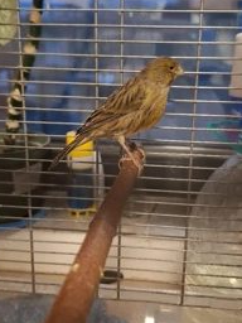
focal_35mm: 36
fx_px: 336
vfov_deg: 51.3
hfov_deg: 39.6
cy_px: 154
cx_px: 134
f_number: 1.8
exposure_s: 1/25
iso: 500
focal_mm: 5.54
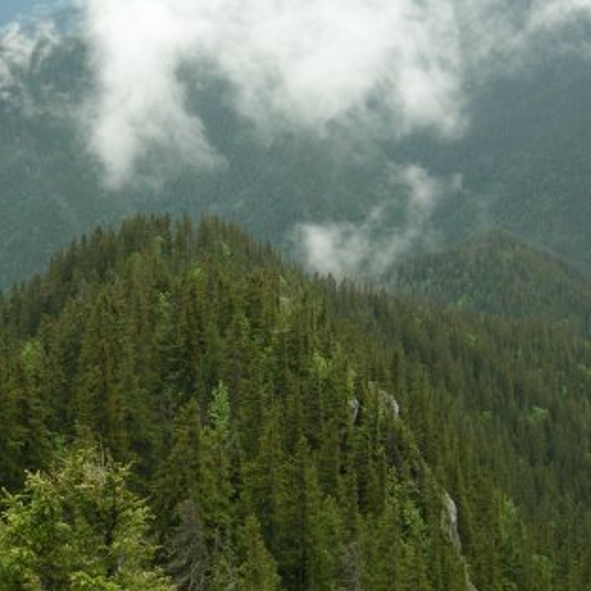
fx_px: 1256
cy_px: 287
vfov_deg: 26.5
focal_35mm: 65
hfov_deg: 26.4
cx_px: 221
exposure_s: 1/212
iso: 100
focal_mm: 7.5
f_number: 4.8
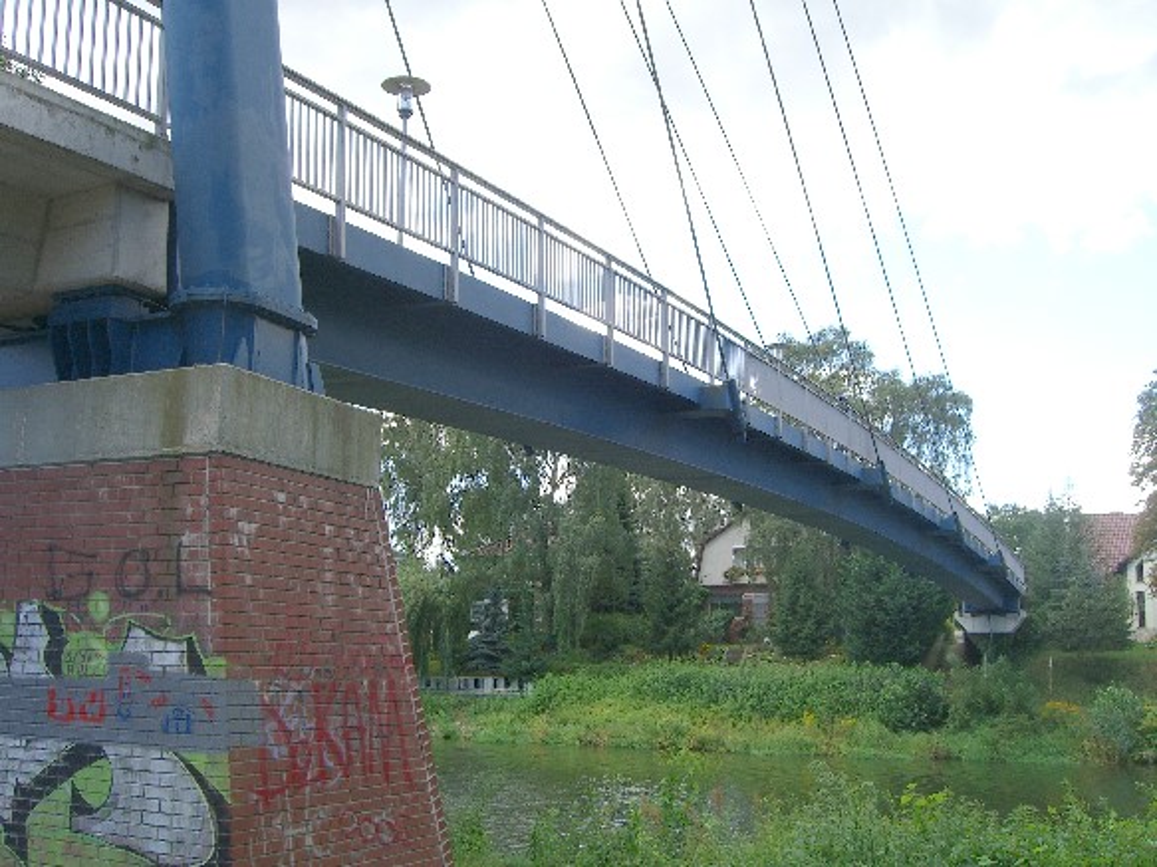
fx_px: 1270
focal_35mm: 38
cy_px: 434
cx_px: 578
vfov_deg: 37.7
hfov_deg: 49.0
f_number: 4
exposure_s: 1/200
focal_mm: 7.9
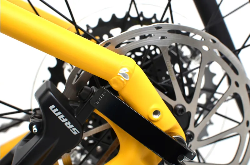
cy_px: 82
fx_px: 364
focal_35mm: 52
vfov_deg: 25.6
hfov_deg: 37.9
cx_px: 125
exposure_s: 1/250
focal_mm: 35
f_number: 8
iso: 100
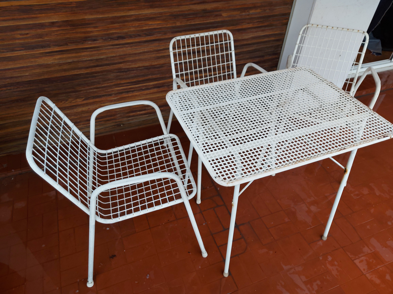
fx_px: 272
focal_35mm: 24
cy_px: 147
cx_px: 196
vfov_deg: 56.8
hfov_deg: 71.6
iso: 100
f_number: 1.8
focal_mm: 5.23
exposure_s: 1/50
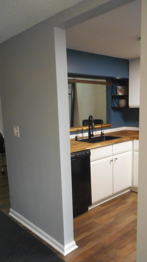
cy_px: 147
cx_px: 89
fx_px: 215
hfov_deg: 37.6
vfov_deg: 62.4
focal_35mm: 31
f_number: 3.7
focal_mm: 4.5
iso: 560
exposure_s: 1/25
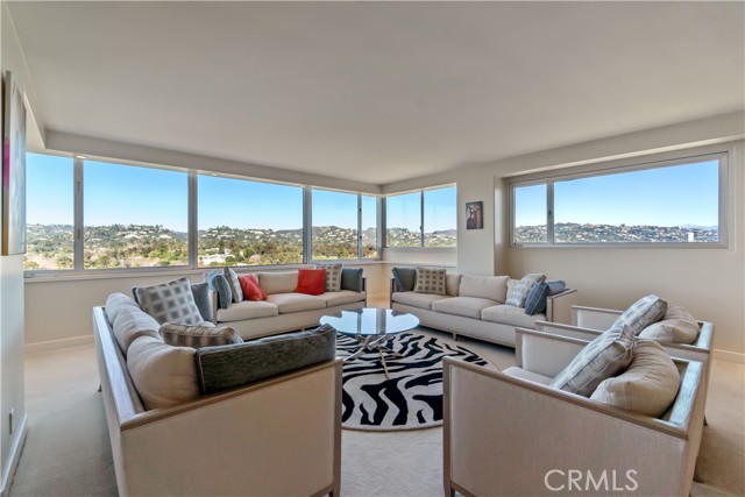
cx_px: 372
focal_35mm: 15
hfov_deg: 100.4
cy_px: 248
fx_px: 310
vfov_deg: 77.4
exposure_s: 1/30
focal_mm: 10
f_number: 10
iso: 100
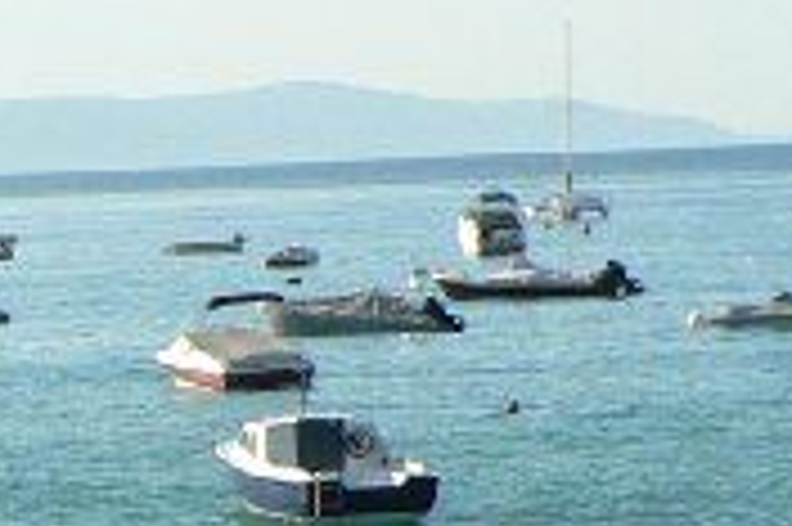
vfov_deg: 6.4
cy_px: 602
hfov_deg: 8.8
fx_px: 4660
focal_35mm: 212
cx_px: -1156
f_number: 5
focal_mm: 6
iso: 100
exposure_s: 1/400
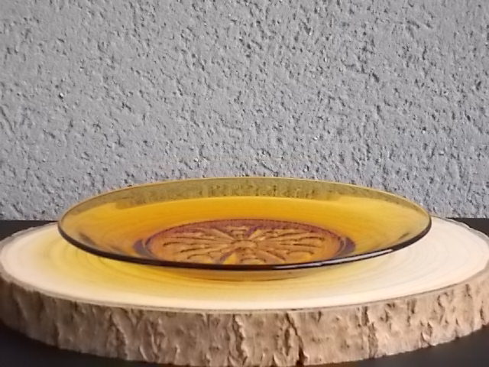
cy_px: 184
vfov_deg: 14.9
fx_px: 1399
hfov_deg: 19.8
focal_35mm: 99
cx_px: 244
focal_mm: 17.6
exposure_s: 1/250
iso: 560
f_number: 5.5
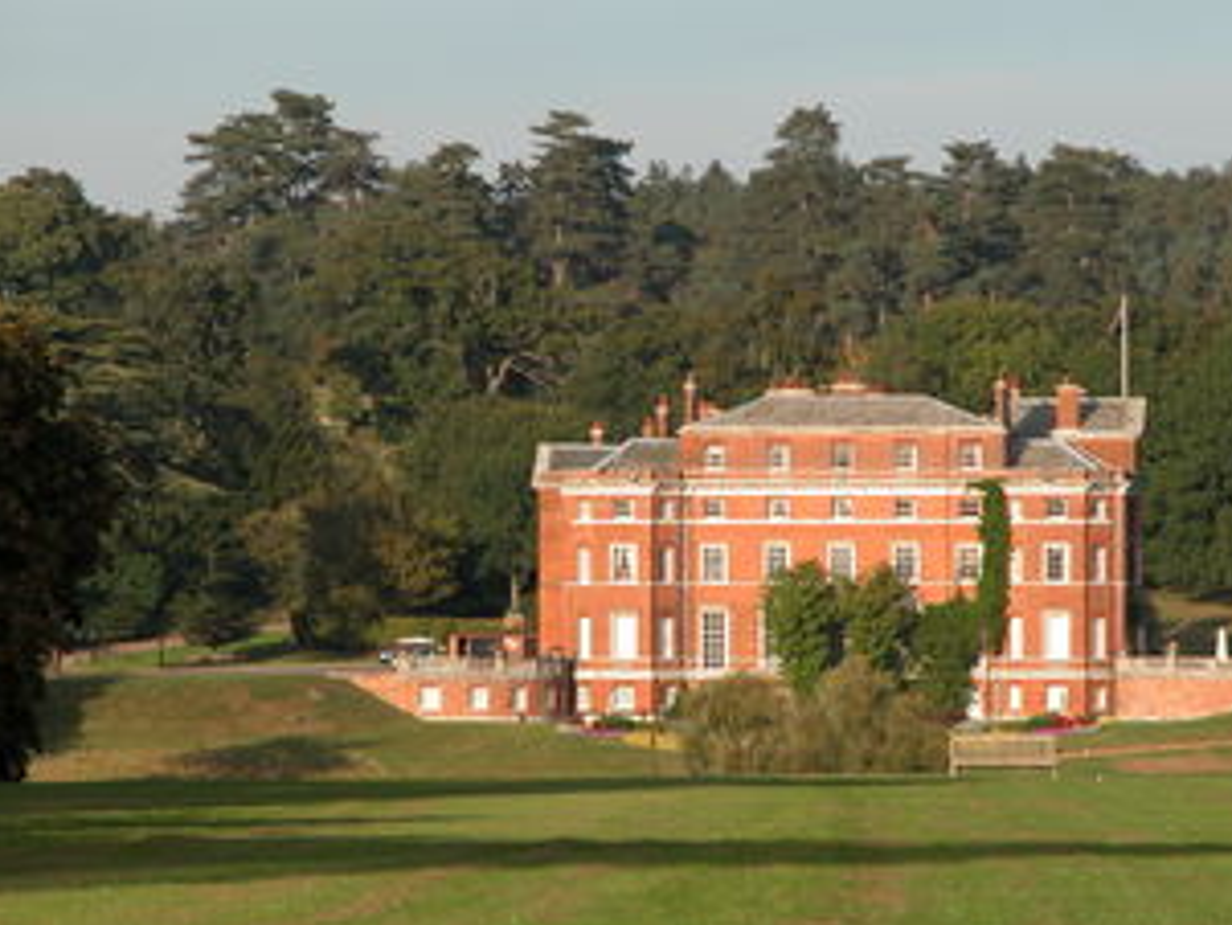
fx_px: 13067
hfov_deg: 5.4
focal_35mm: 367
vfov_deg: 4.1
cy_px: 446
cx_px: 806
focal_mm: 71.2
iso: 100
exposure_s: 1/264
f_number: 5.9
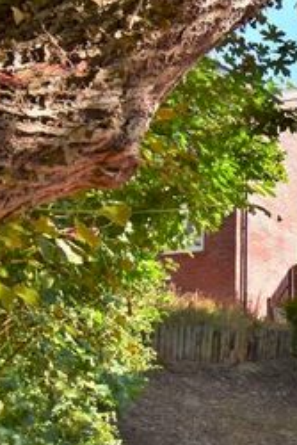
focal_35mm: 42
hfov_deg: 23.1
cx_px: 486
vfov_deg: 45.2
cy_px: 320
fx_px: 519
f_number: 9
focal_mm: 10
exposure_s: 1/125
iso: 400
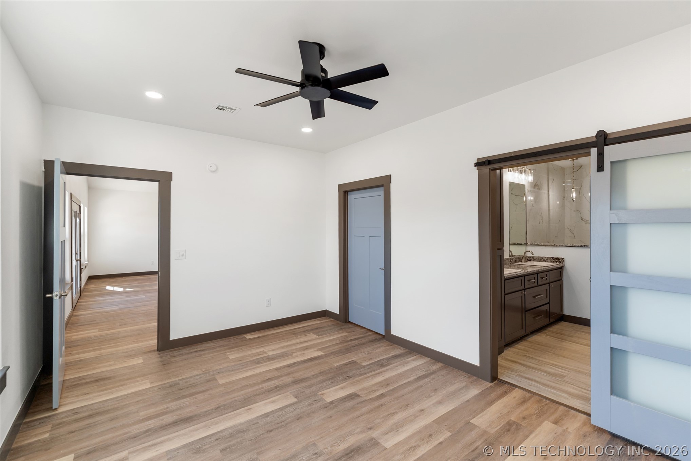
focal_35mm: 15
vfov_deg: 76.9
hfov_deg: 100.0
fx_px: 290
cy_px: 230
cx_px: 346
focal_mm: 15.1
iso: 400
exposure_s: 1/160
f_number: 2.8
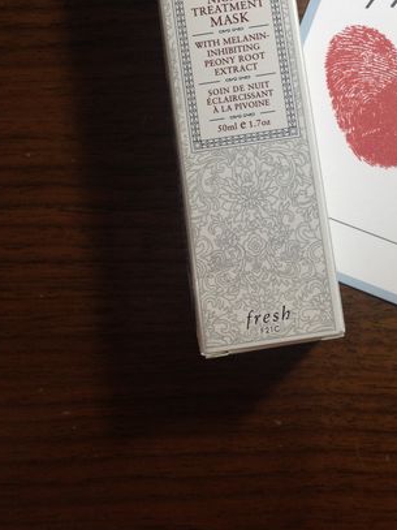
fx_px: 841
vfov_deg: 34.1
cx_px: 301
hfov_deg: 26.2
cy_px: 124
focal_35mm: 55
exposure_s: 1/24
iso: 50
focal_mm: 4.28
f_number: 2.4
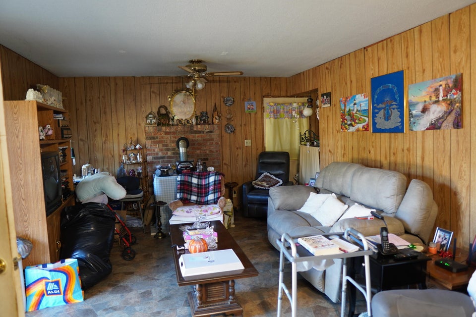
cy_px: 158
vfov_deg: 53.1
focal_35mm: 24
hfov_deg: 73.7
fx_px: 317
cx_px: 238
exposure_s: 1/30
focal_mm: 16
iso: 200
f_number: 1.4
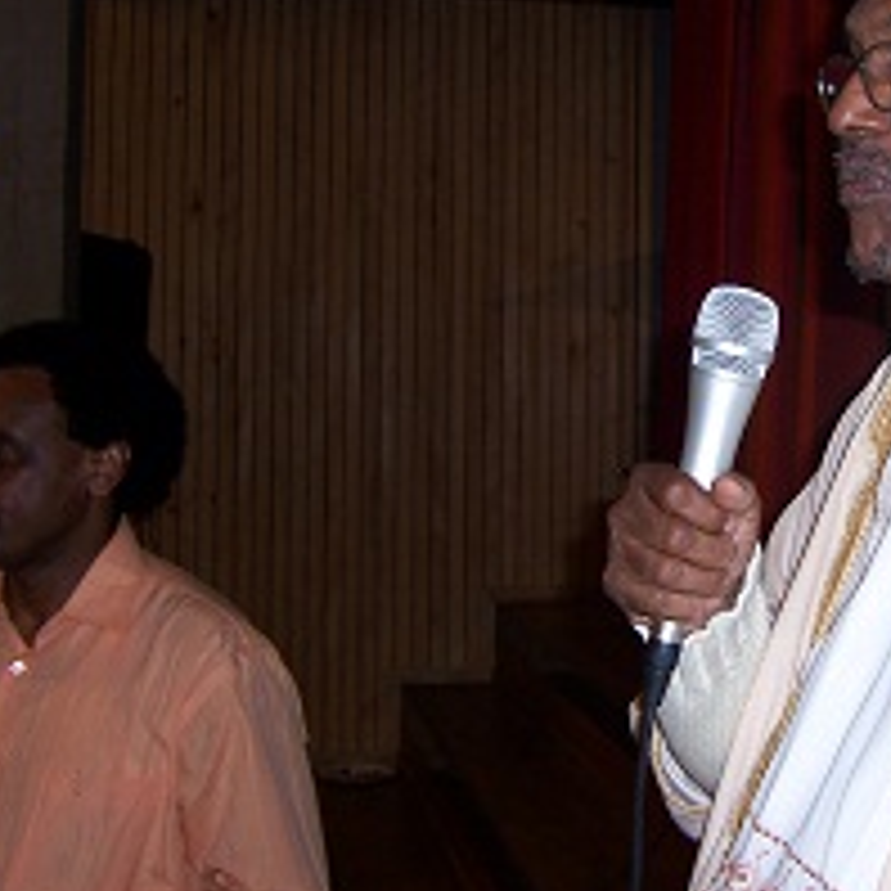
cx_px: 749
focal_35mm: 57
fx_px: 1660
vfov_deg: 29.9
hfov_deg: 29.2
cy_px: 342
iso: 80
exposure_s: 1/60
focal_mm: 5.5
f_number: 2.8
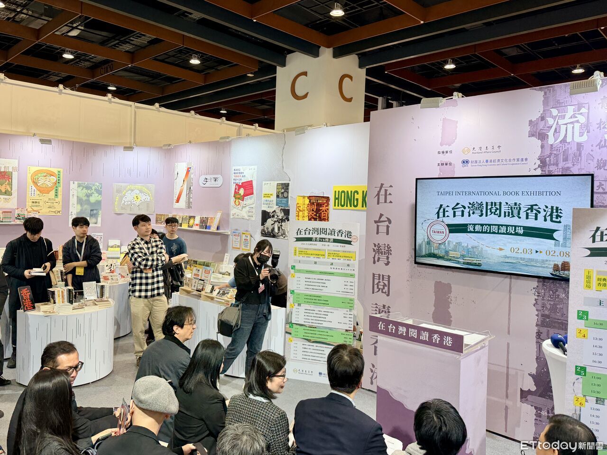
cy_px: 228
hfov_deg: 71.6
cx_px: 304
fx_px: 421
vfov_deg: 56.8
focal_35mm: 24
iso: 80
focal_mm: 6.76
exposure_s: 1/148
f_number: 1.78
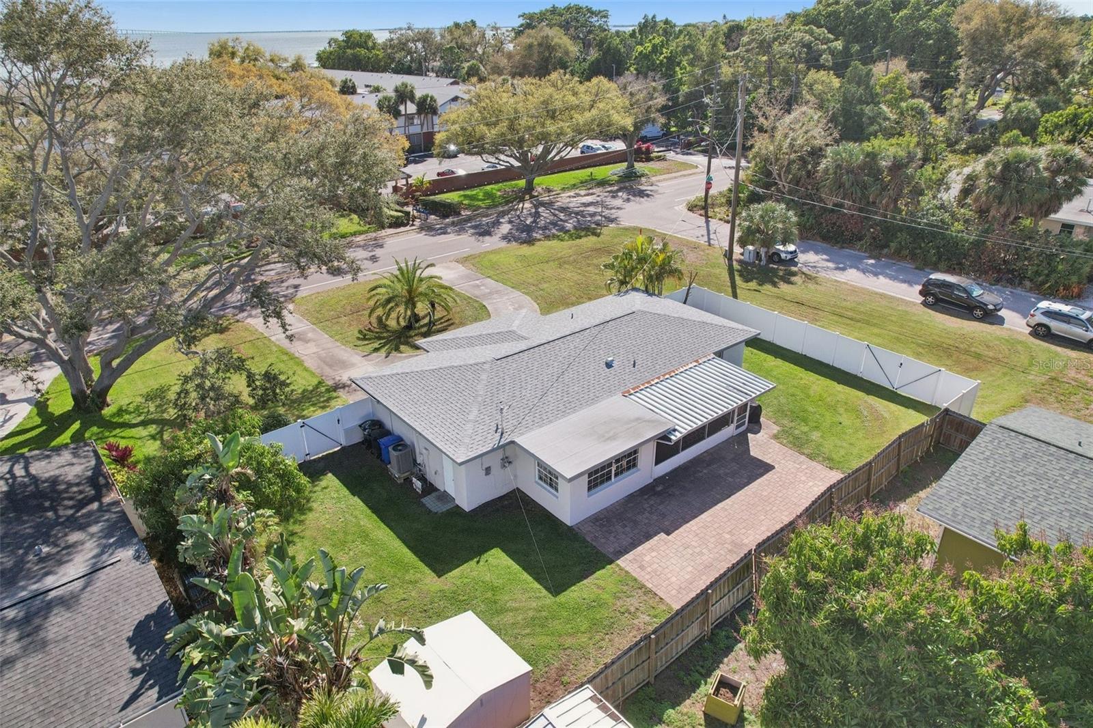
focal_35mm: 22
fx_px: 668
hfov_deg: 78.6
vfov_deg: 57.2
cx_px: 546
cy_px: 364
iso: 140
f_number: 2.8
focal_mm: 8.4
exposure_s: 1/1250
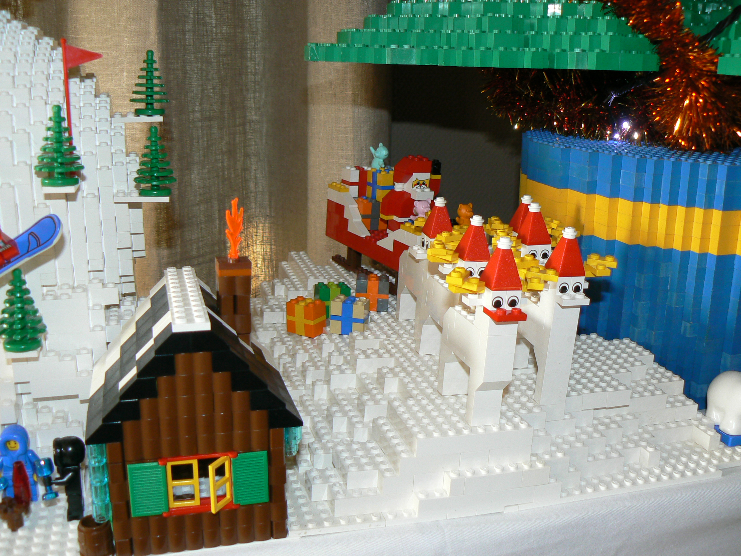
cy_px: 278
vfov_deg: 39.7
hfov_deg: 51.4
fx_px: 771
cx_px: 370
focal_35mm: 36
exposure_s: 1/25
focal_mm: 6
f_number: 2.8
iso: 100
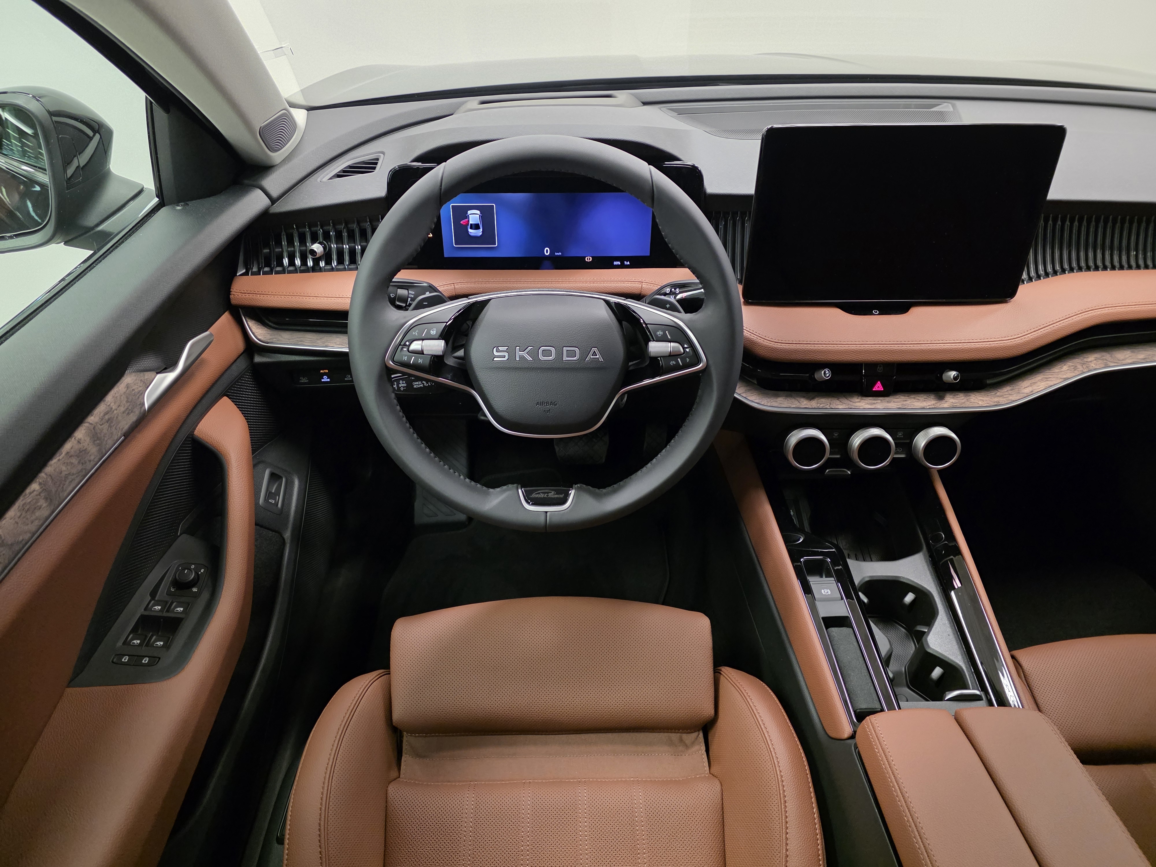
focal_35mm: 23
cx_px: 578
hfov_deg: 73.9
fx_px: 768
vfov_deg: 58.9
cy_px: 434
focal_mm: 6.3
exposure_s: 1/100
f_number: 1.7
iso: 1250
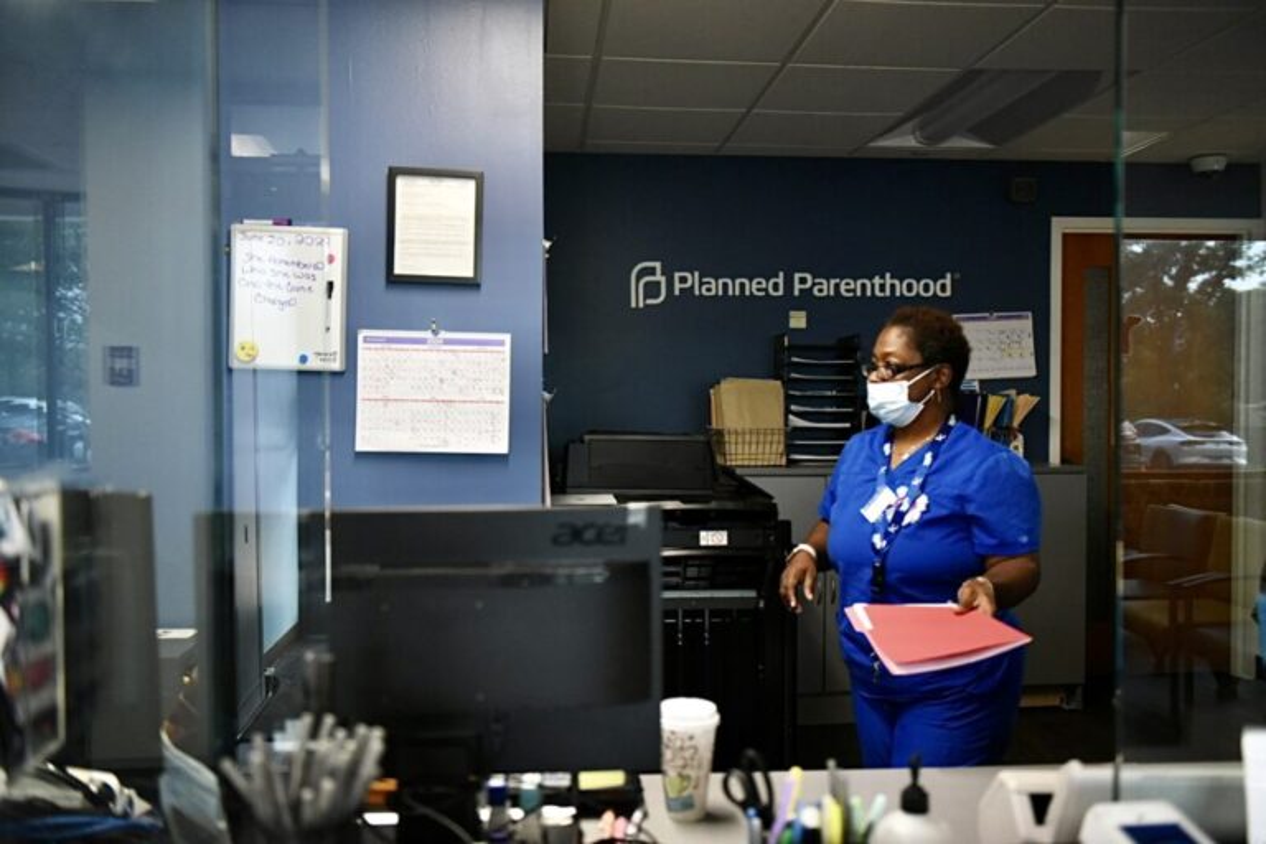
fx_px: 1125
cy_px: 422
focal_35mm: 32
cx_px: 633
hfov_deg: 58.7
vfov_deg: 41.1
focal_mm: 32
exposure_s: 1/640
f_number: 2.8
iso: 3200
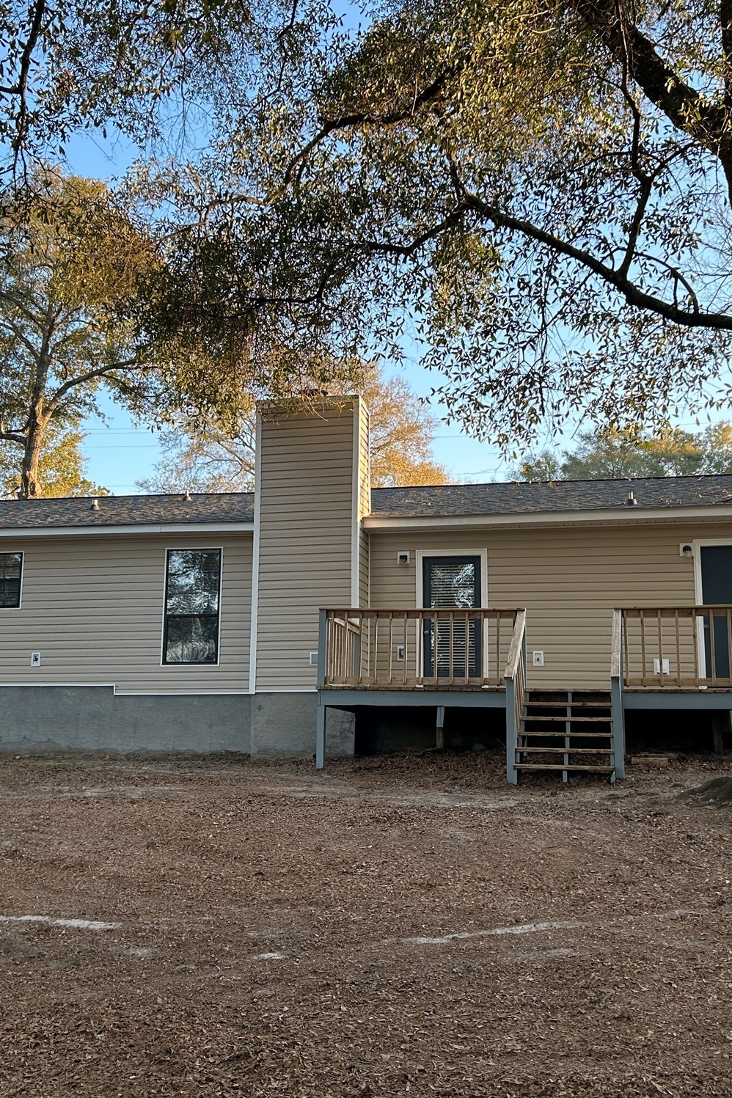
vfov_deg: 51.9
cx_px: 354
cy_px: 537
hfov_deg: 35.9
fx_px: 1128
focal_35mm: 37
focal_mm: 5.7
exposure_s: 1/407
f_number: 1.5
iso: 50
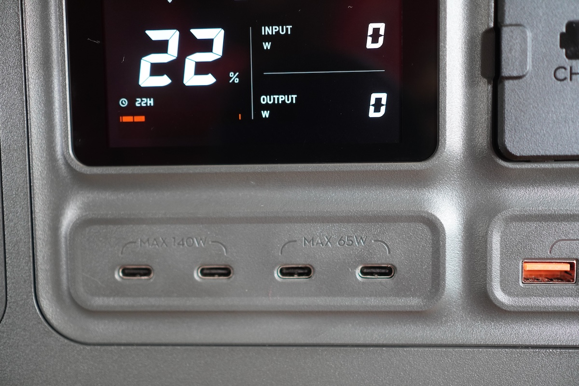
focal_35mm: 36
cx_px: 290
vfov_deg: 36.9
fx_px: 579
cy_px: 193
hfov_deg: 53.1
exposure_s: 1/100
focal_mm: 24
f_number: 1.8
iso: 800
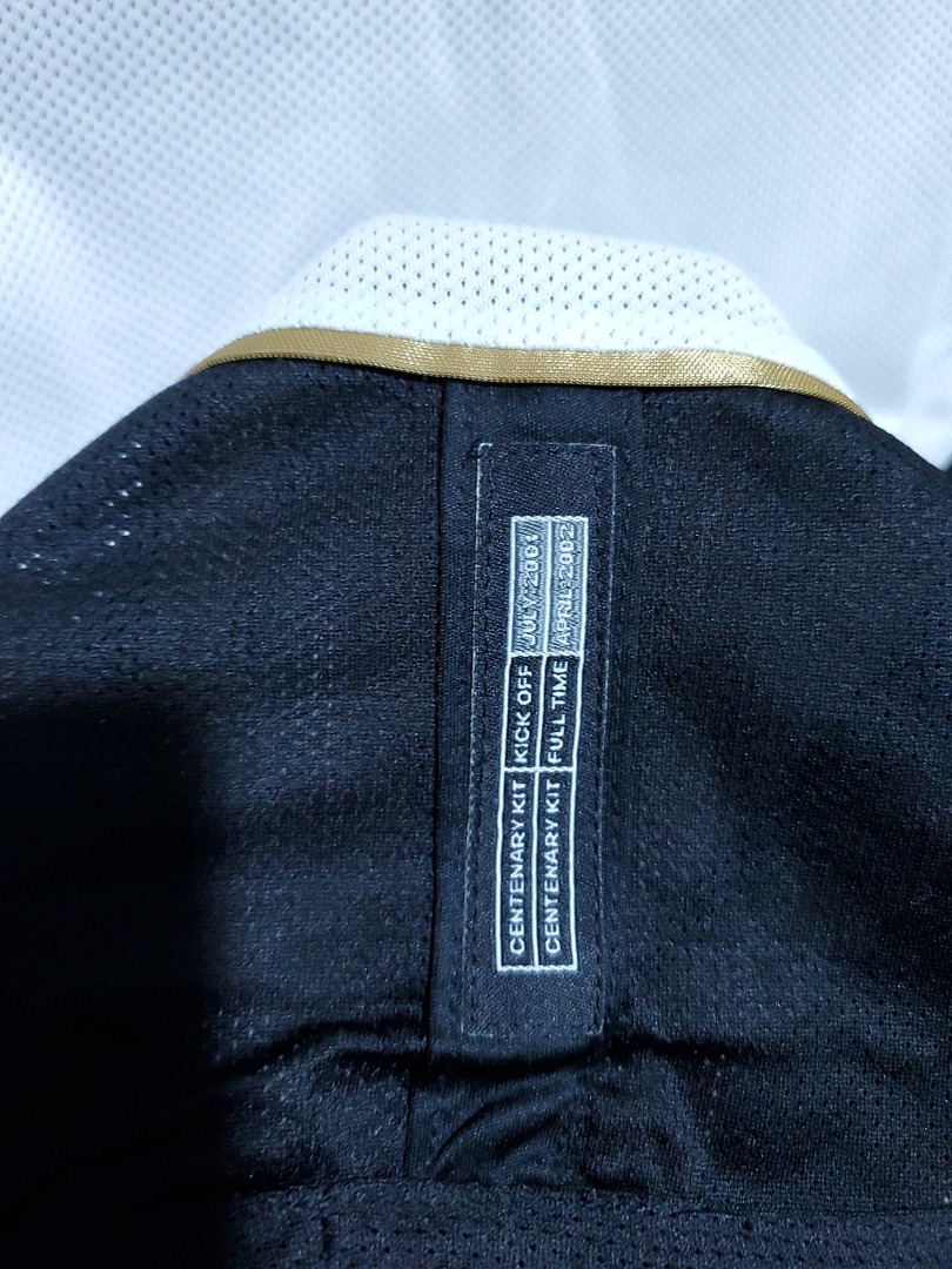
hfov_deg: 53.1
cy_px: 634
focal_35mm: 26
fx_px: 953
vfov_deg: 67.3
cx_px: 476
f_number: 1.5
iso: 200
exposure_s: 1/20
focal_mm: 4.3
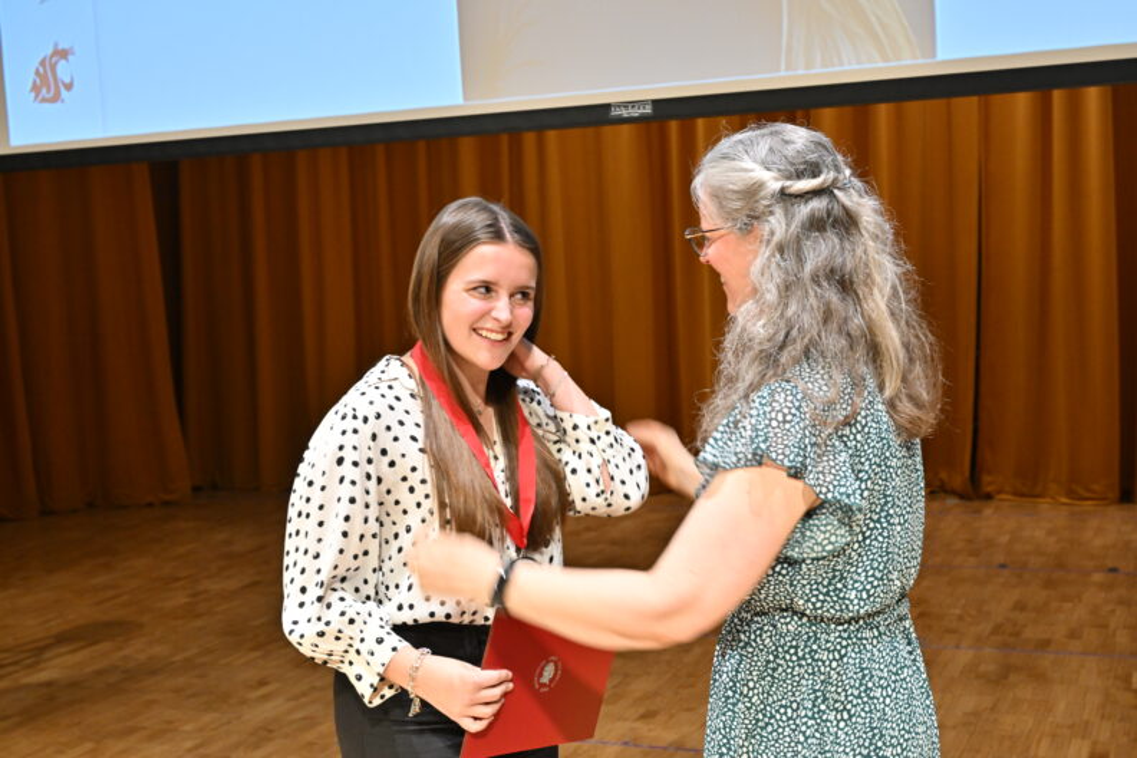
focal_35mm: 49
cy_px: 379
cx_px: 568
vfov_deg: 27.5
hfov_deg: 40.3
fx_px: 1547
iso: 1600
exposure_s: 1/80
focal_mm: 49
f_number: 6.3
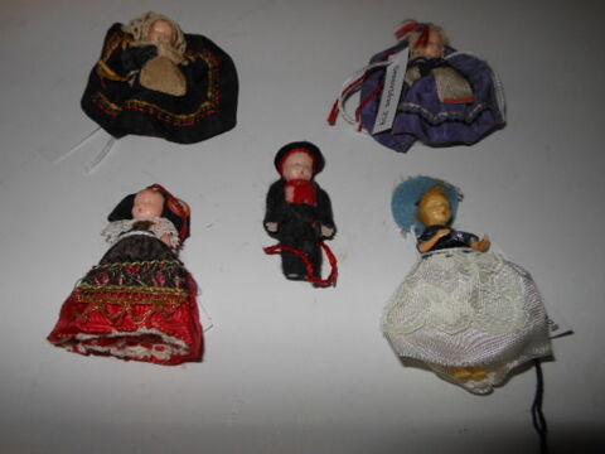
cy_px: 227
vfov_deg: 54.9
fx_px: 437
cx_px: 302
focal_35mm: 25
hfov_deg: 69.4
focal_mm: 4.5
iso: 80
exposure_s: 1/25
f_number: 10.2
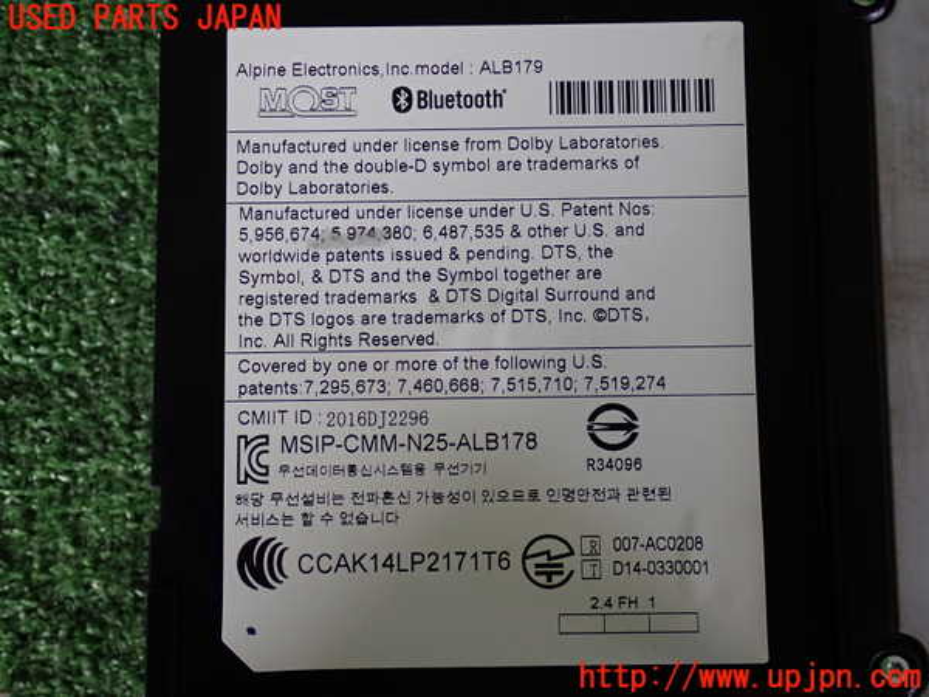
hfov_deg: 40.4
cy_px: 348
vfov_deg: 30.9
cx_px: 464
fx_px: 1261
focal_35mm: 47
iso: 500
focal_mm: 8.4
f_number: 3.1
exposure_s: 1/125
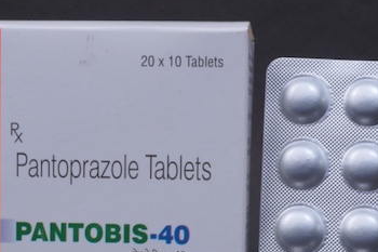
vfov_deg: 13.0
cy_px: 203
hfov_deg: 19.5
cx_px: 197
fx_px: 1102
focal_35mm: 105
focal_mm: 35
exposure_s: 1/160
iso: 100
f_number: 16
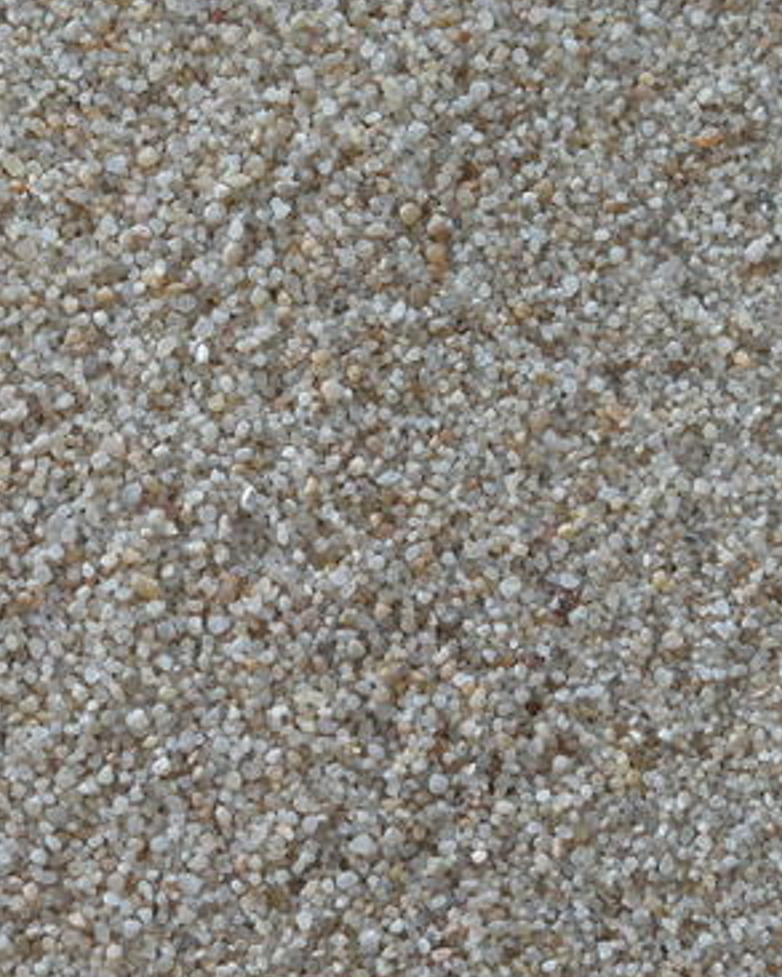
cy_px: 661
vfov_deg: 14.1
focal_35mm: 136
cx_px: 267
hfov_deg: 11.3
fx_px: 3933
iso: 400
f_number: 4.5
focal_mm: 35
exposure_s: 1/30
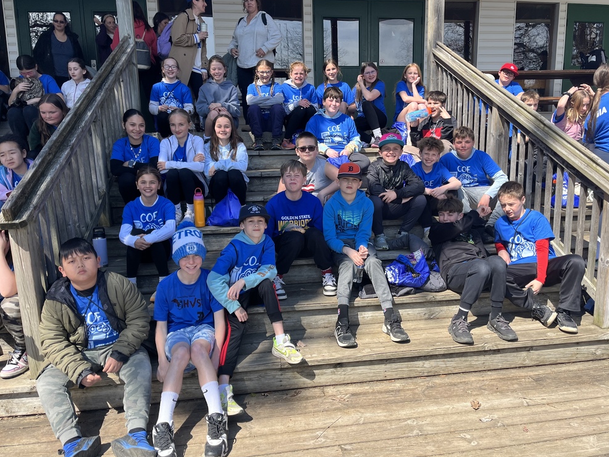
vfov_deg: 51.4
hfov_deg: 65.3
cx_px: 316
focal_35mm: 27
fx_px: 475
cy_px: 222
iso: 50
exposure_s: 1/1252
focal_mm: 5.1
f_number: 1.6
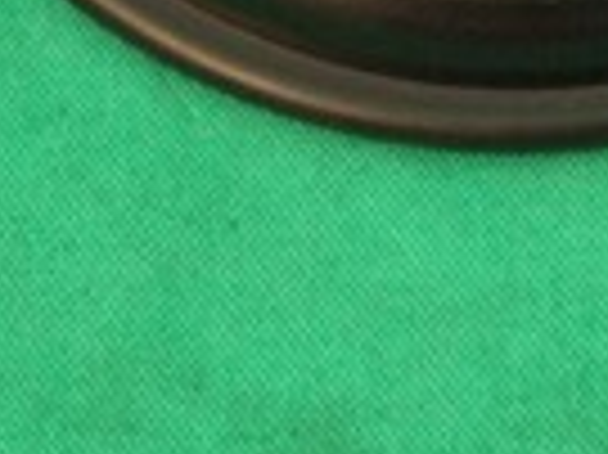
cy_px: -512
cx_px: 513
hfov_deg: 5.7
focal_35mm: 349
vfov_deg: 4.2
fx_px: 6124
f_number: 5
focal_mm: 31
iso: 800
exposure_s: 1/60
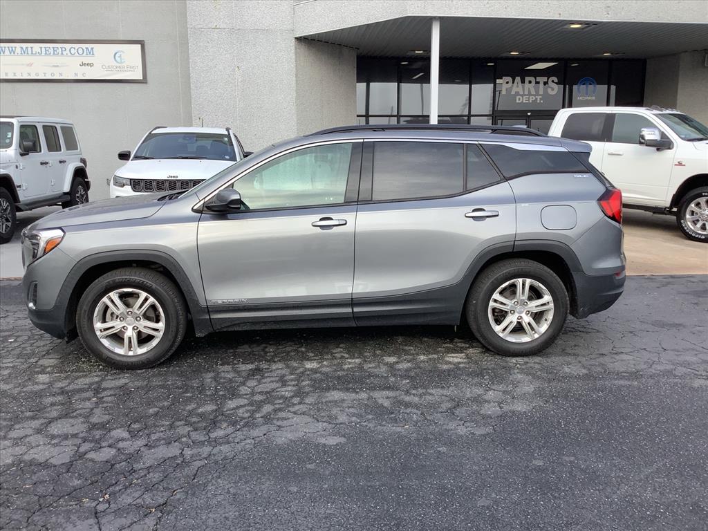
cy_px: 266
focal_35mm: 31
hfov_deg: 58.4
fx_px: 634
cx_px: 354
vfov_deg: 45.4
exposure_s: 1/460
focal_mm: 3.3
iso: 25
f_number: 2.4
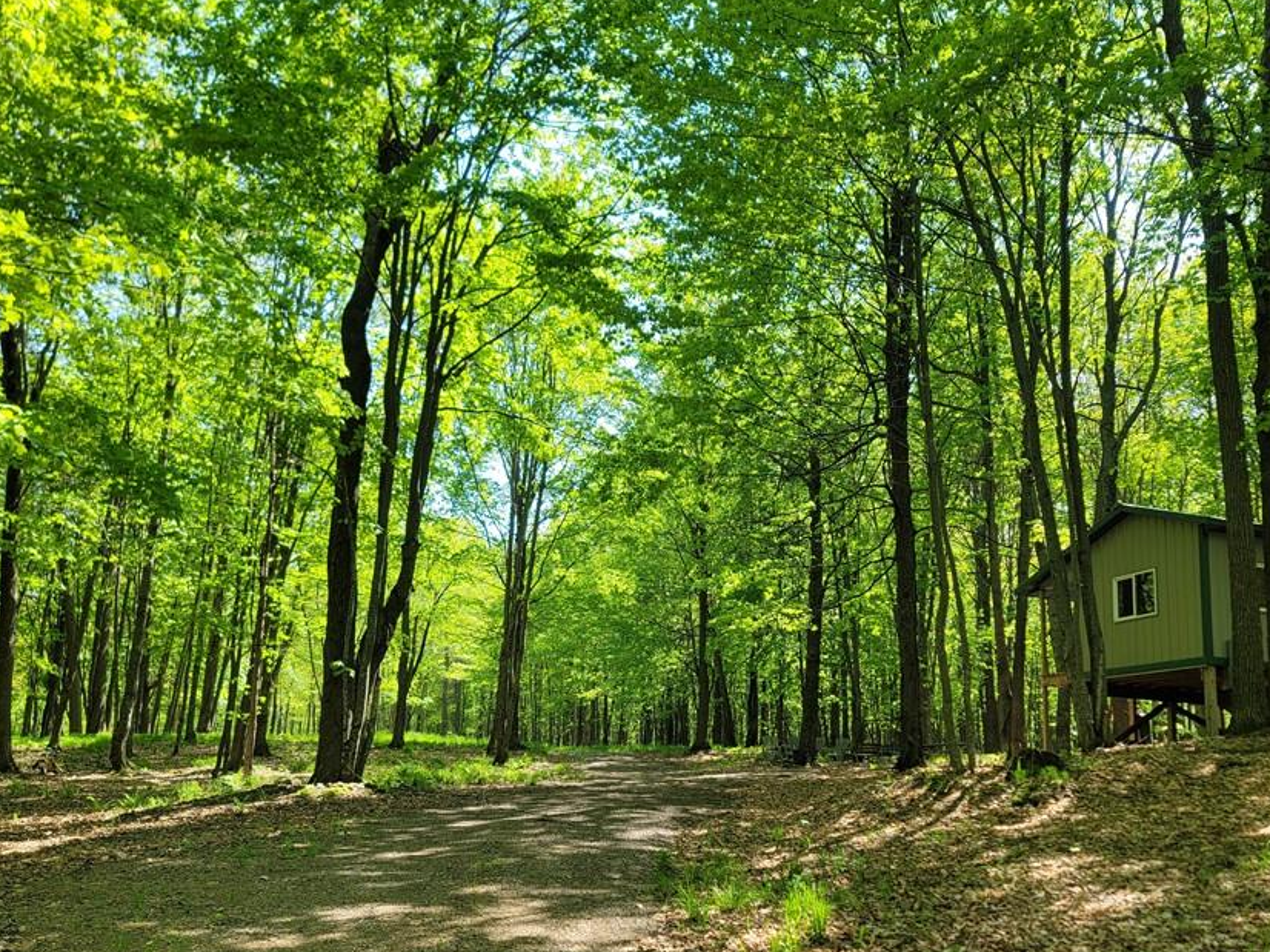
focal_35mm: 31
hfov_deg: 58.3
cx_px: 684
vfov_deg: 45.2
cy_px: 574
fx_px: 1137
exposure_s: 1/199
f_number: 1.8
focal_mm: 7
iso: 20
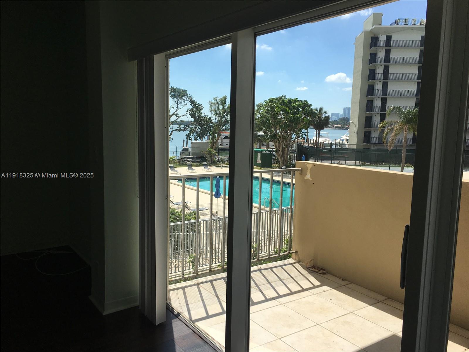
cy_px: 176
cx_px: 234
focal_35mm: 29
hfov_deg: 61.7
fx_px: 393
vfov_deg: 48.2
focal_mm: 4.15
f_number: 2.2
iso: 25
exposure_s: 1/2198
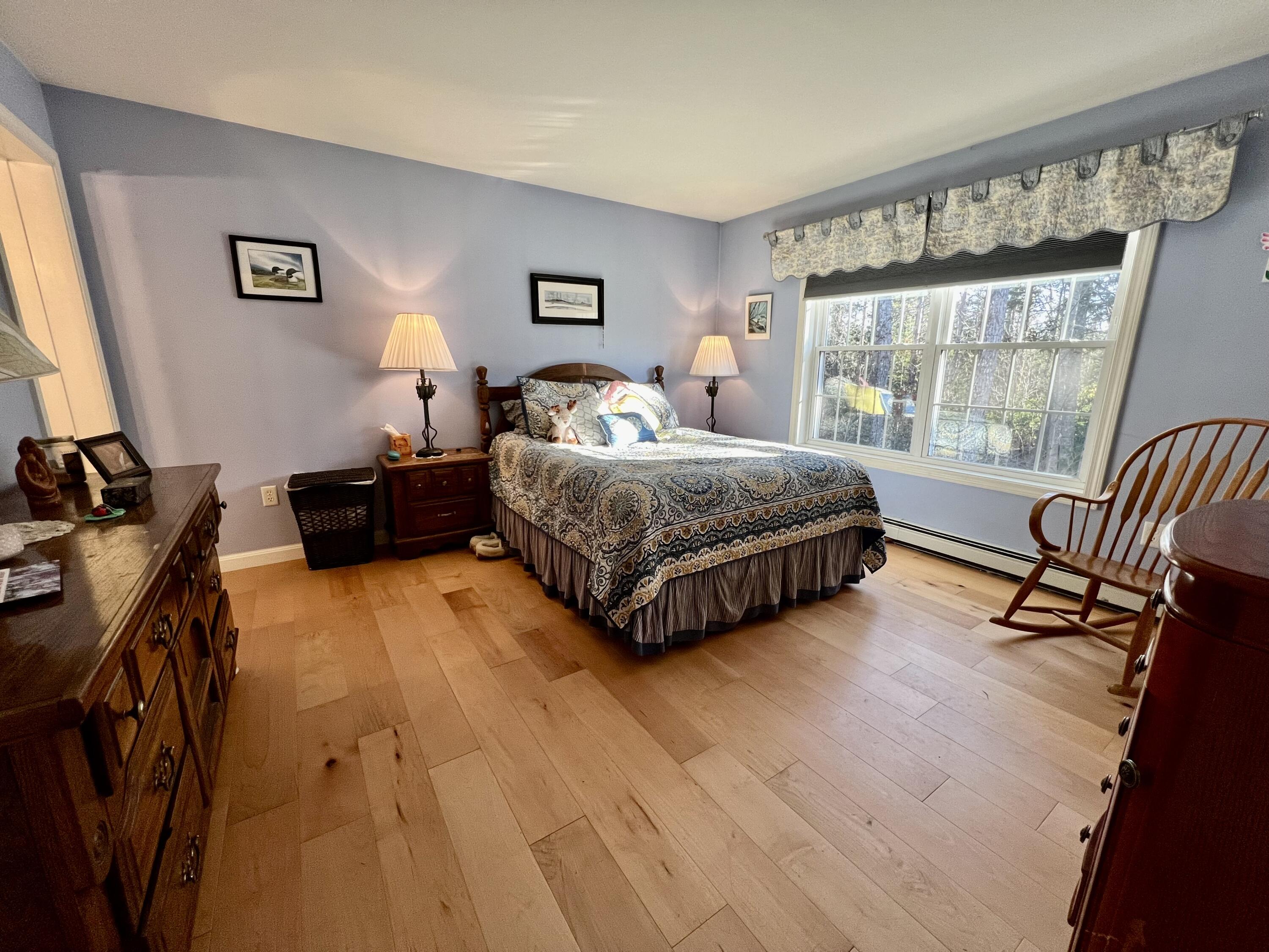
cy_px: 476
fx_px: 477
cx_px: 634
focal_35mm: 13
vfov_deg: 89.9
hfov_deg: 106.2
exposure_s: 1/120
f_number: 1.8
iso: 160
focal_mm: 1.57
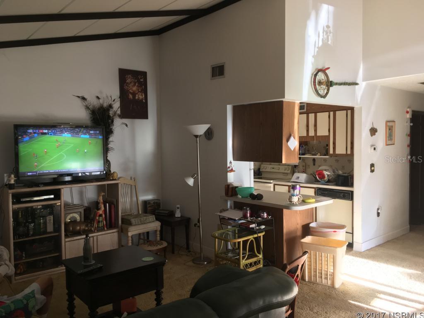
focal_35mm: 29
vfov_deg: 48.2
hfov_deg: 61.7
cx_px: 212
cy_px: 159
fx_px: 355
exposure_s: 1/30
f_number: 2.2
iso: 50
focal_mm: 4.15
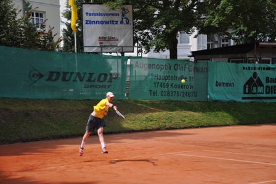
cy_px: 92
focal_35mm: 93
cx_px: 138
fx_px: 712
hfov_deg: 21.9
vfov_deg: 14.7
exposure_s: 1/1600
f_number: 5.6
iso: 400
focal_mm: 62
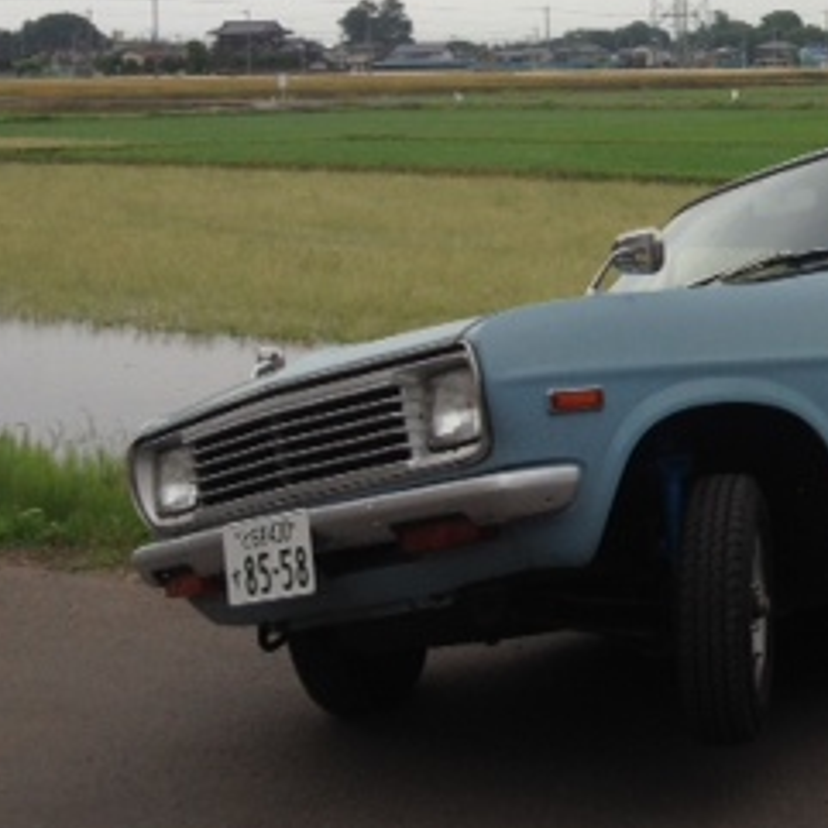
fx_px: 2219
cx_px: 1044
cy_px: 110
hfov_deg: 19.6
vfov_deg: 20.8
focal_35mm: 82
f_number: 2.4
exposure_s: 1/986
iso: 64
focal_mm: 4.28
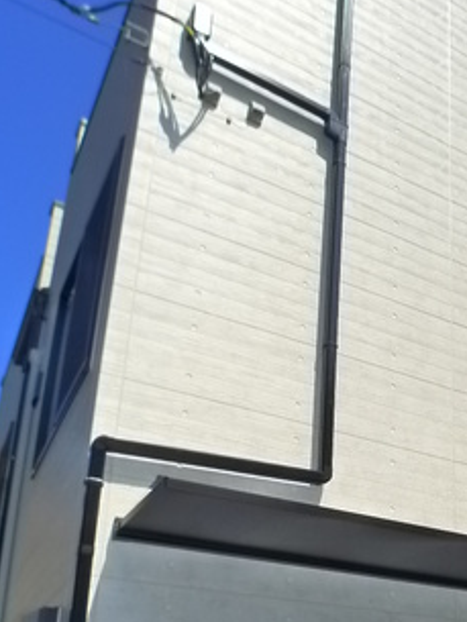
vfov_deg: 33.9
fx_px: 989
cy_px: 500
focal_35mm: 55
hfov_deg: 25.6
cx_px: 431
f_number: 4
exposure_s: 1/800
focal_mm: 5.1
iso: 400
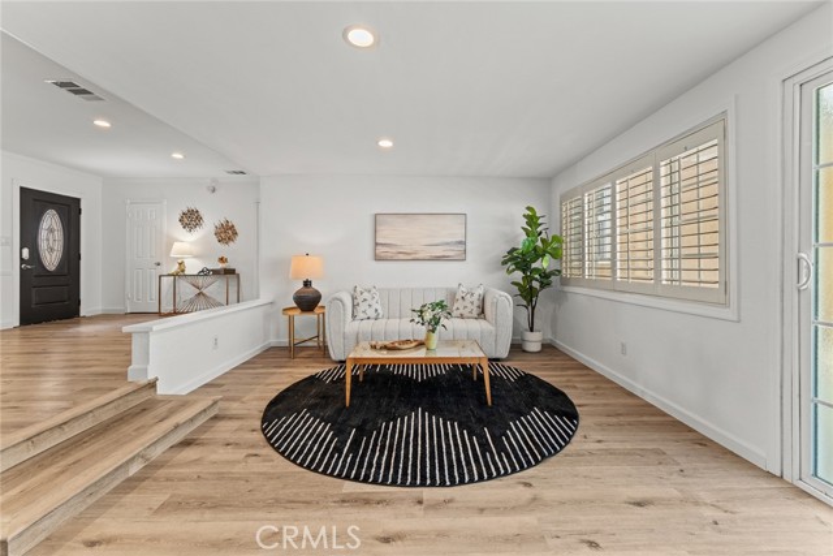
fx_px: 324
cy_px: 278
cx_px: 416
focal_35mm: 14
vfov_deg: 81.2
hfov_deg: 104.2
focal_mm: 14
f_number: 6.3
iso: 200
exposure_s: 1/5
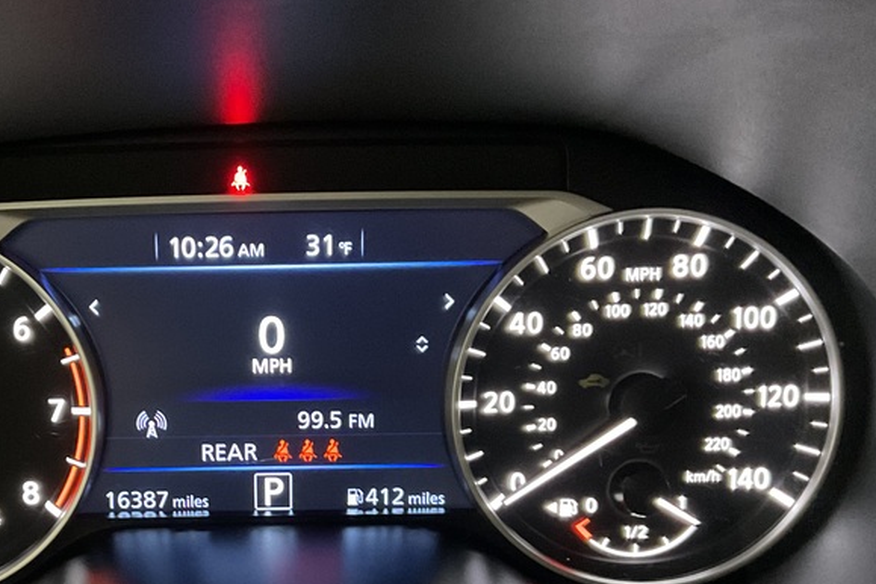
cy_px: 461
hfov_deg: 38.7
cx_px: 236
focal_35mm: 50
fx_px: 1217
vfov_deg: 26.5
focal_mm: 3
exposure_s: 1/25
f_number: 1.8
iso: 400
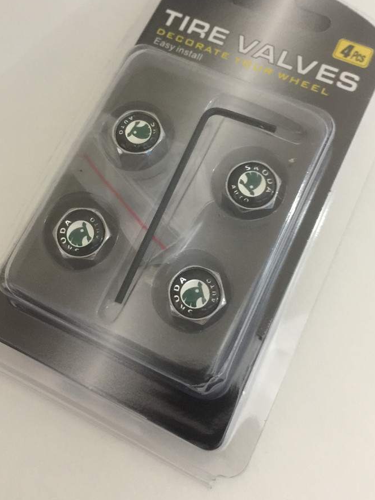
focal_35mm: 35
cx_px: 170
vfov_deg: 52.5
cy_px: 223
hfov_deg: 40.7
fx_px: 505
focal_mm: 4.15
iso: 125
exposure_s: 1/8
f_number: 2.2
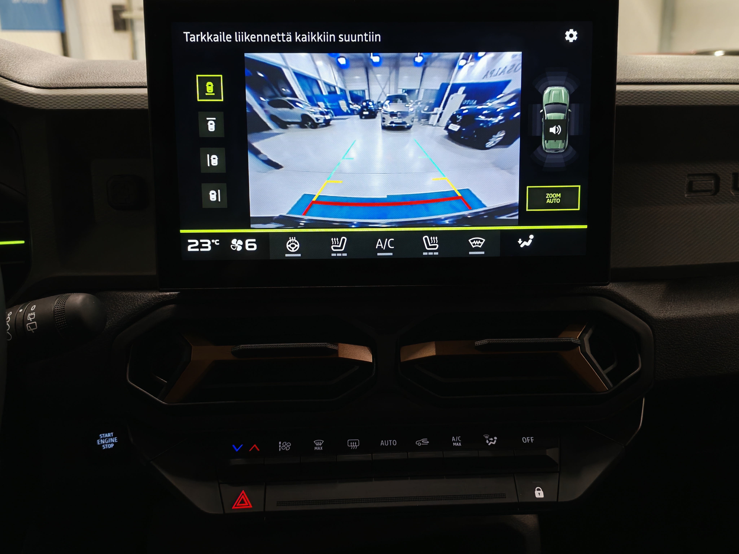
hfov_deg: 55.4
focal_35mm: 33
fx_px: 705
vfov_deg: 42.9
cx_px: 370
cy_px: 277
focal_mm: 6.12
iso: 428
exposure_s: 1/100
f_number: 1.9
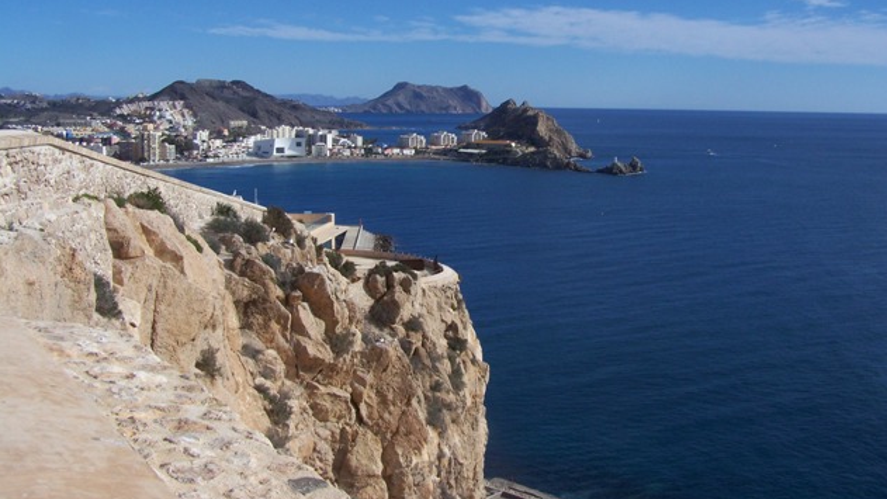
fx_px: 988
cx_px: 448
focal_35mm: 42
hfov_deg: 48.4
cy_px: 171
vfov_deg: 28.2
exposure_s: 1/640
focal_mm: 6.3
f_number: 5.6
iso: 64
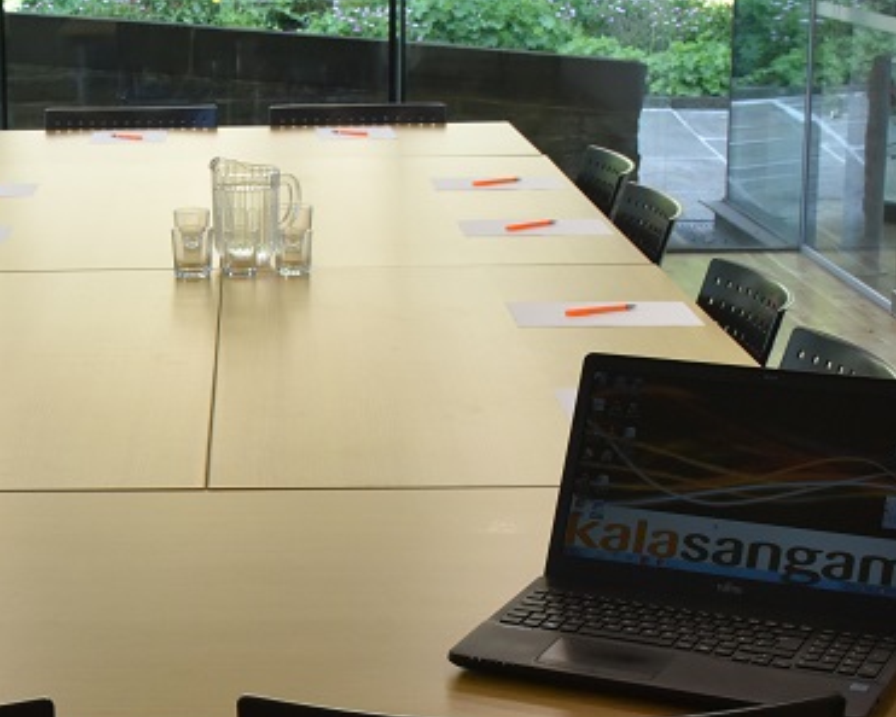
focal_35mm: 86
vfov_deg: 17.9
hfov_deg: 21.8
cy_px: 431
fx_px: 2281
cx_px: 140
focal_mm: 34
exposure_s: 1/160
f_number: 11
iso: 2000
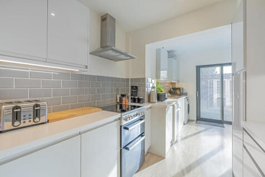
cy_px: 88
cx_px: 132
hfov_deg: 104.3
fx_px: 103
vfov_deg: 81.2
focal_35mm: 14
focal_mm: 14
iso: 100
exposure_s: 1/6
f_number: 11
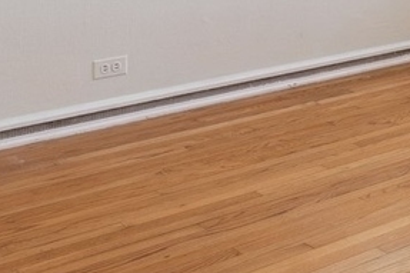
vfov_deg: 15.6
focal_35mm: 79
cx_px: 684
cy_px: -166
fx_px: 899
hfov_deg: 20.3
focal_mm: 14
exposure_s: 1/2.5
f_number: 8
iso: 200
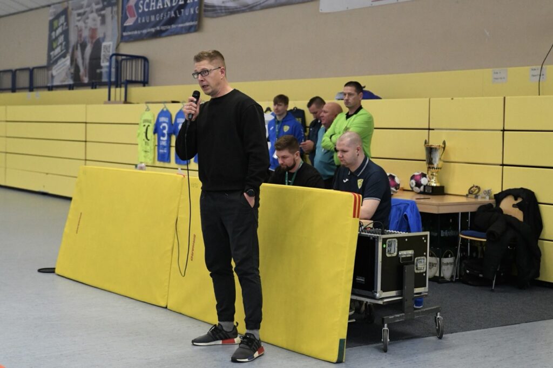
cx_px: 276
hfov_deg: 36.3
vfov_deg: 24.6
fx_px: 845
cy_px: 184
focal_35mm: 55
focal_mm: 55
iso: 8000
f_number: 2.8
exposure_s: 1/1000
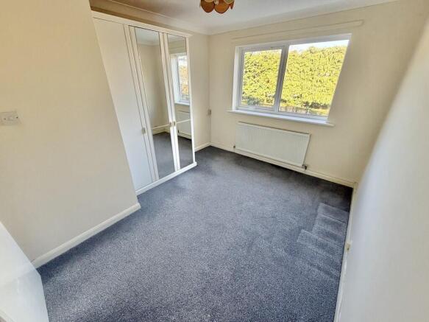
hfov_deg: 102.1
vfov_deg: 85.7
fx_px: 173
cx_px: 214
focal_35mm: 14
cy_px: 161
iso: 200
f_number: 2.2
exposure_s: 1/121
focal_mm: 2.22
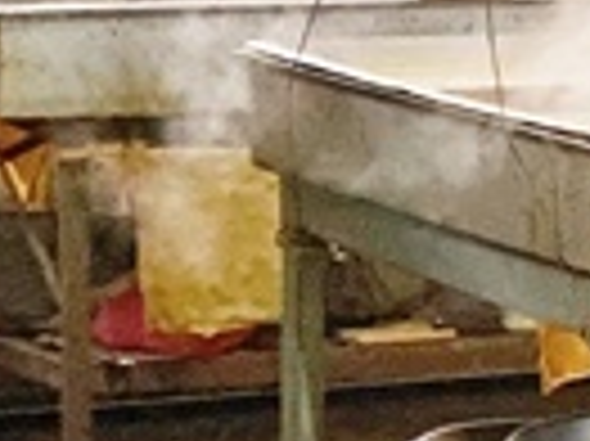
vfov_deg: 4.7
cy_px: 58
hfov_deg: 5.8
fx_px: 5415
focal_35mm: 318
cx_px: 1738
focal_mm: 6
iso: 400
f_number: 2
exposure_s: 1/40
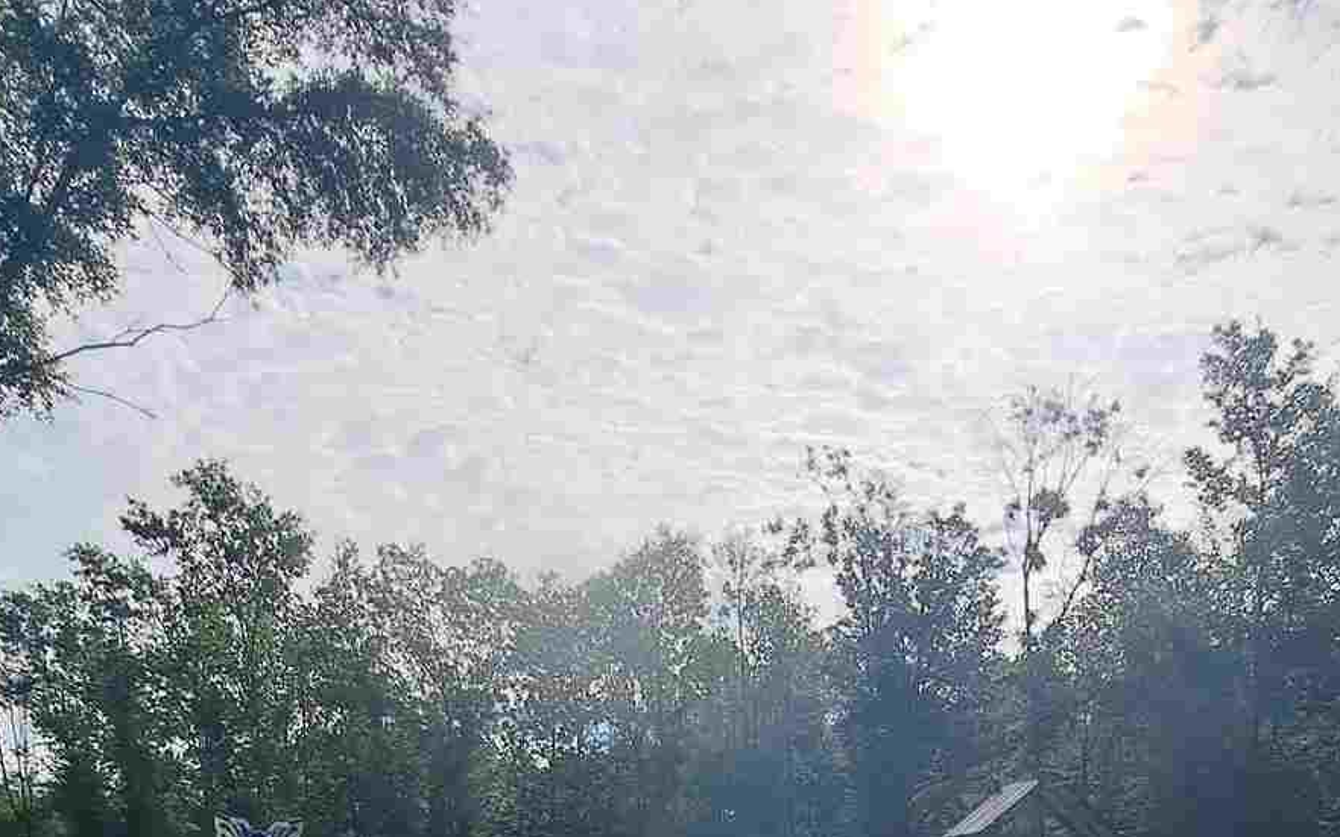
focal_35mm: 32
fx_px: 1168
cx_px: 687
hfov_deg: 59.7
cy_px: 1016
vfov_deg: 32.3
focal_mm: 1.74
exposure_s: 1/2123
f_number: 2.2
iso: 50
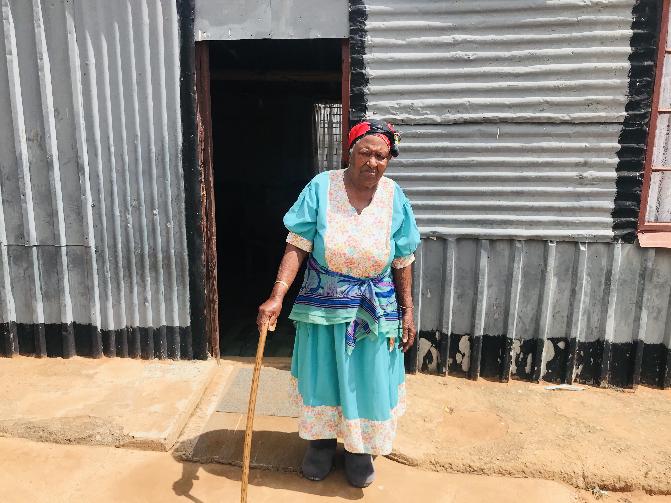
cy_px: 252
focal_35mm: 28
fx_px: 543
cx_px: 336
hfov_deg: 63.4
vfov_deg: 49.7
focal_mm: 3.99
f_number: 1.8
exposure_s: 1/2037
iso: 20
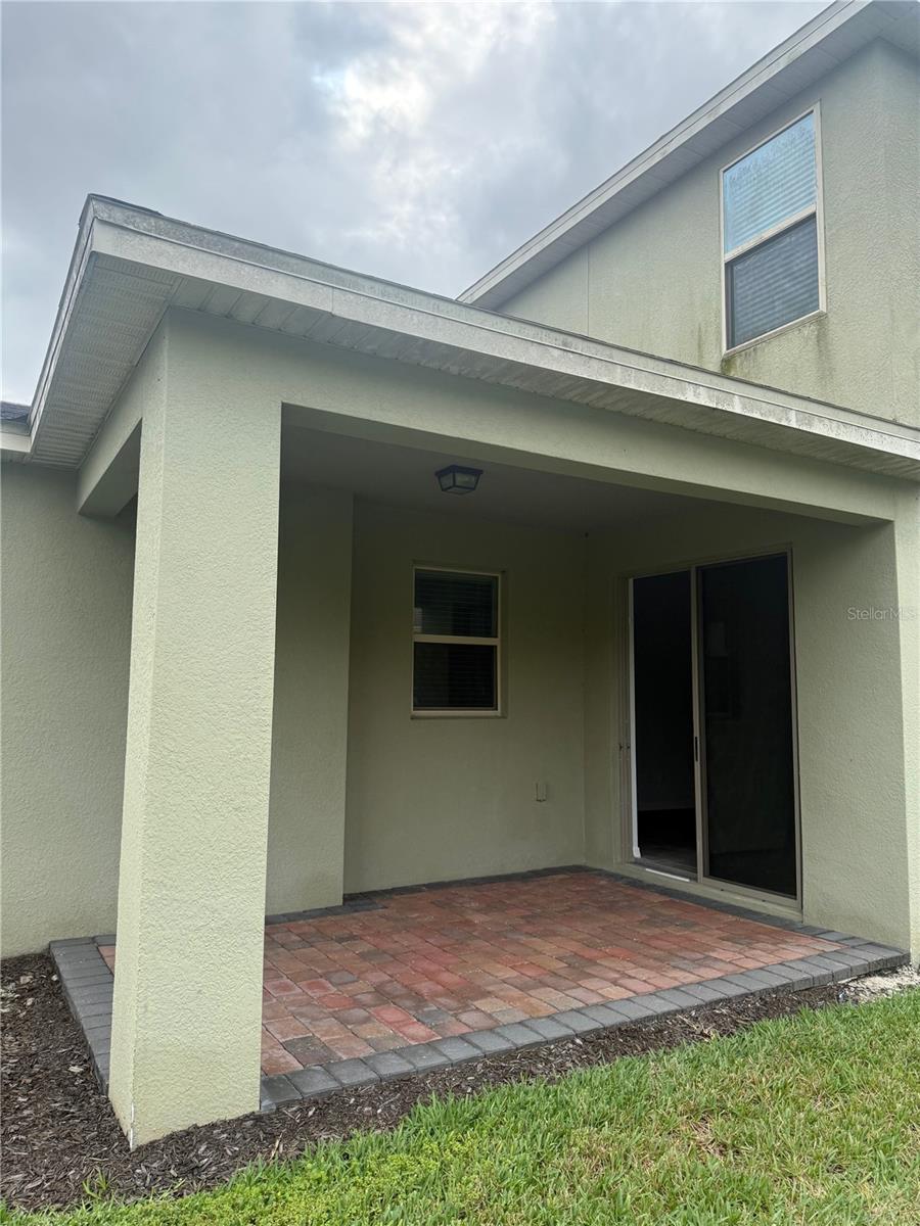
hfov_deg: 56.8
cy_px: 613
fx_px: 850
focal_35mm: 24
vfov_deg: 71.6
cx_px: 460
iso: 100
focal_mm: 6.76
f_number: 1.78
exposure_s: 1/2299
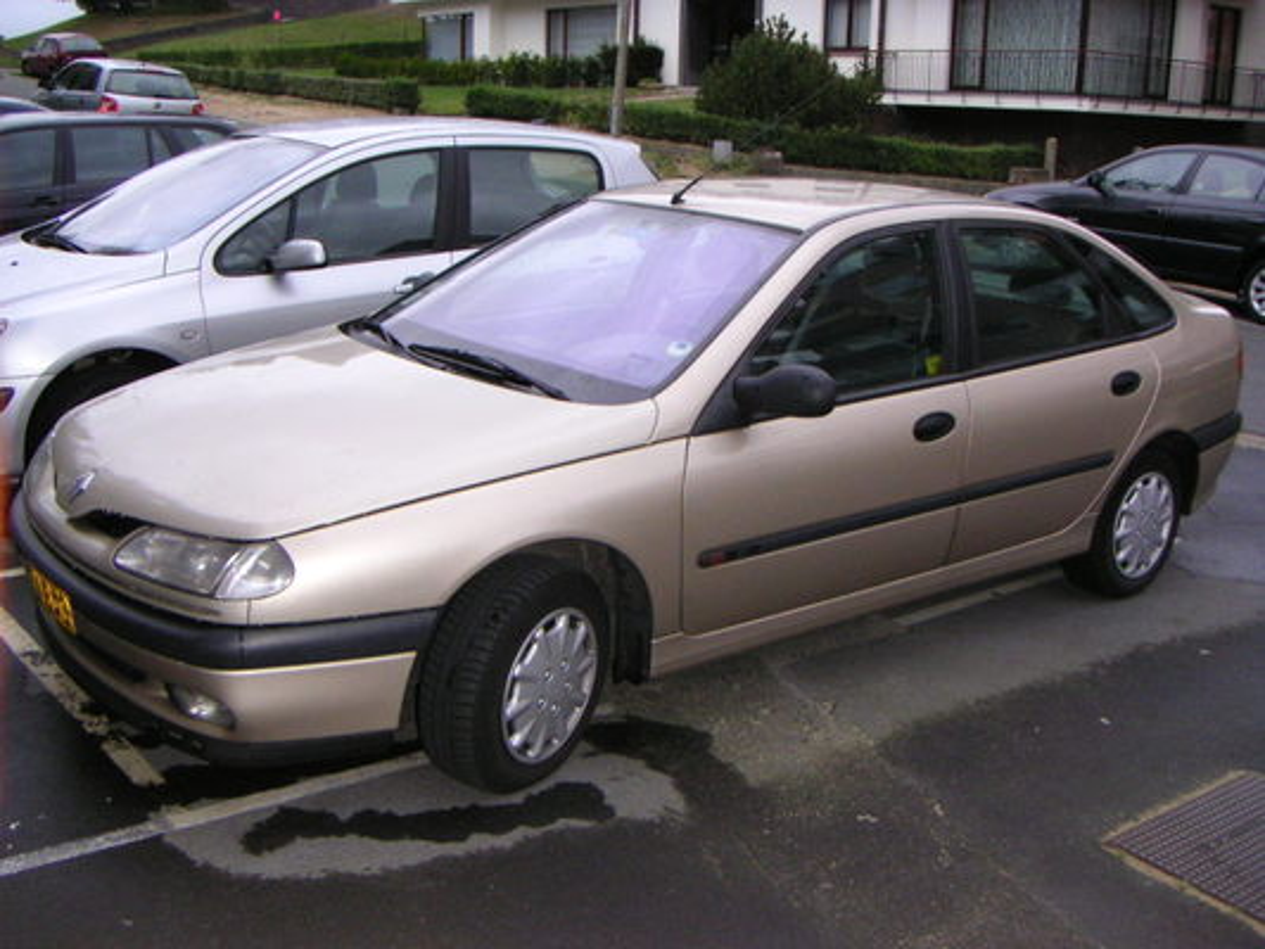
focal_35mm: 37
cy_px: 474
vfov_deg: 38.7
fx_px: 1352
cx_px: 632
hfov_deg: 50.1
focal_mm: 4.8
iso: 200
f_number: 2.8
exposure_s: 1/125
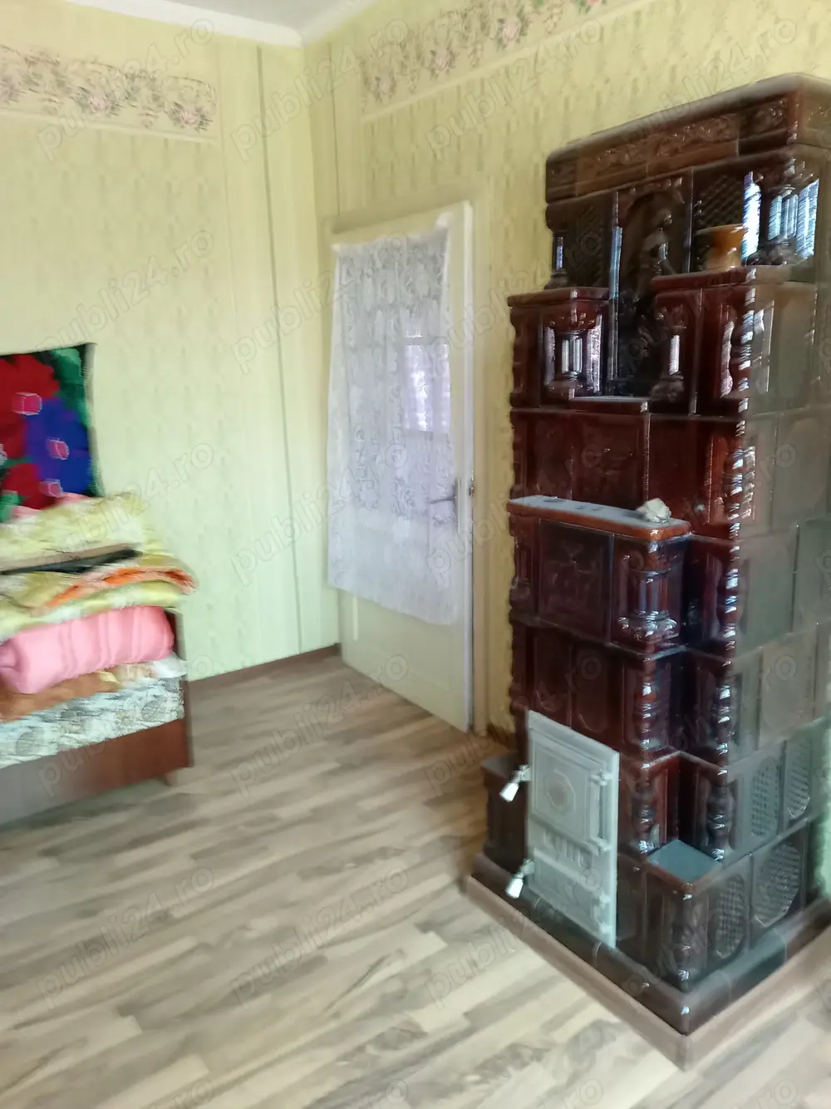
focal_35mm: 26
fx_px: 832
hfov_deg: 53.0
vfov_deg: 67.3
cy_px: 554
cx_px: 416
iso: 1306
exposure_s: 1/16.7
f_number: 1.8
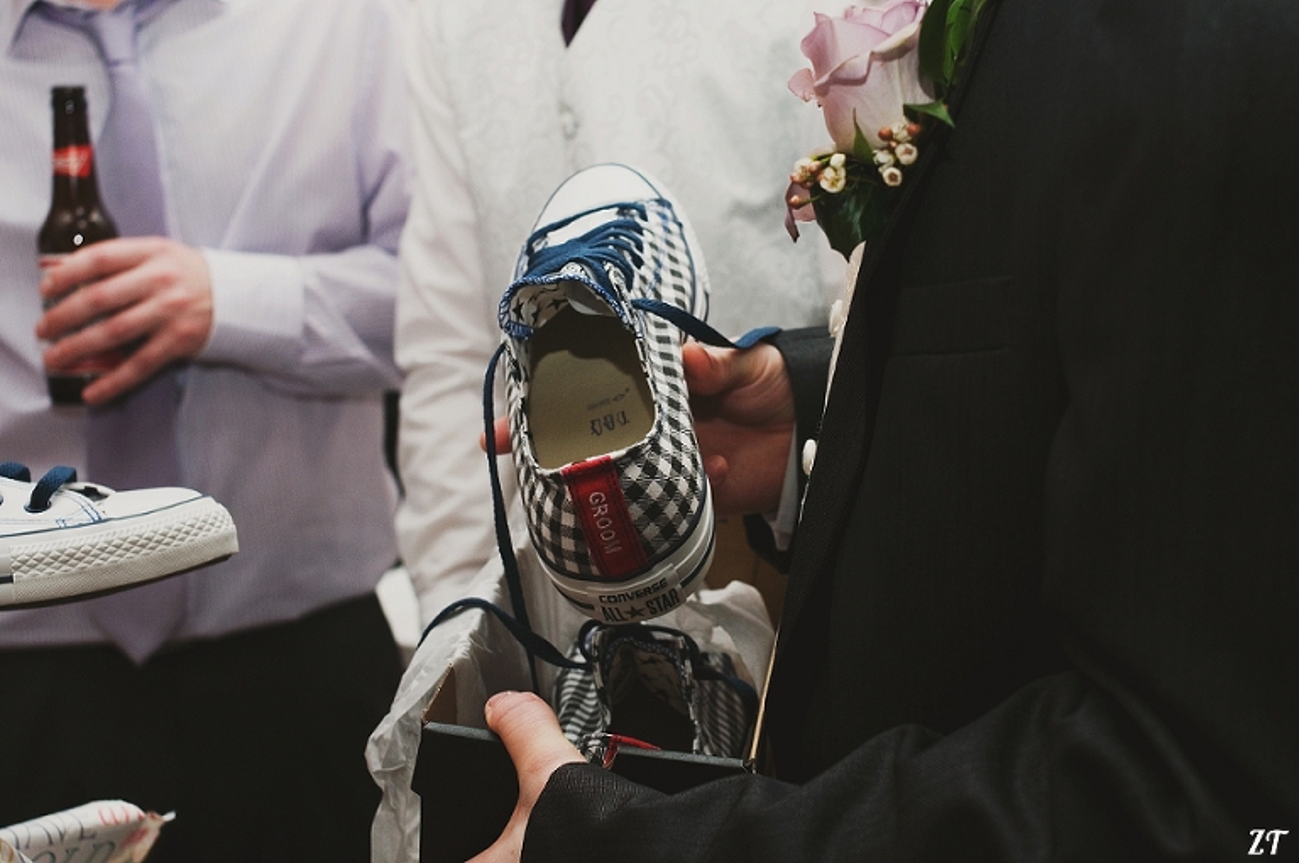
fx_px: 1892
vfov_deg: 25.7
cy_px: 432
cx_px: 650
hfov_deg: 37.9
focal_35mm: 52
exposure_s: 1/60
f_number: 4.5
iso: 200
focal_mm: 35
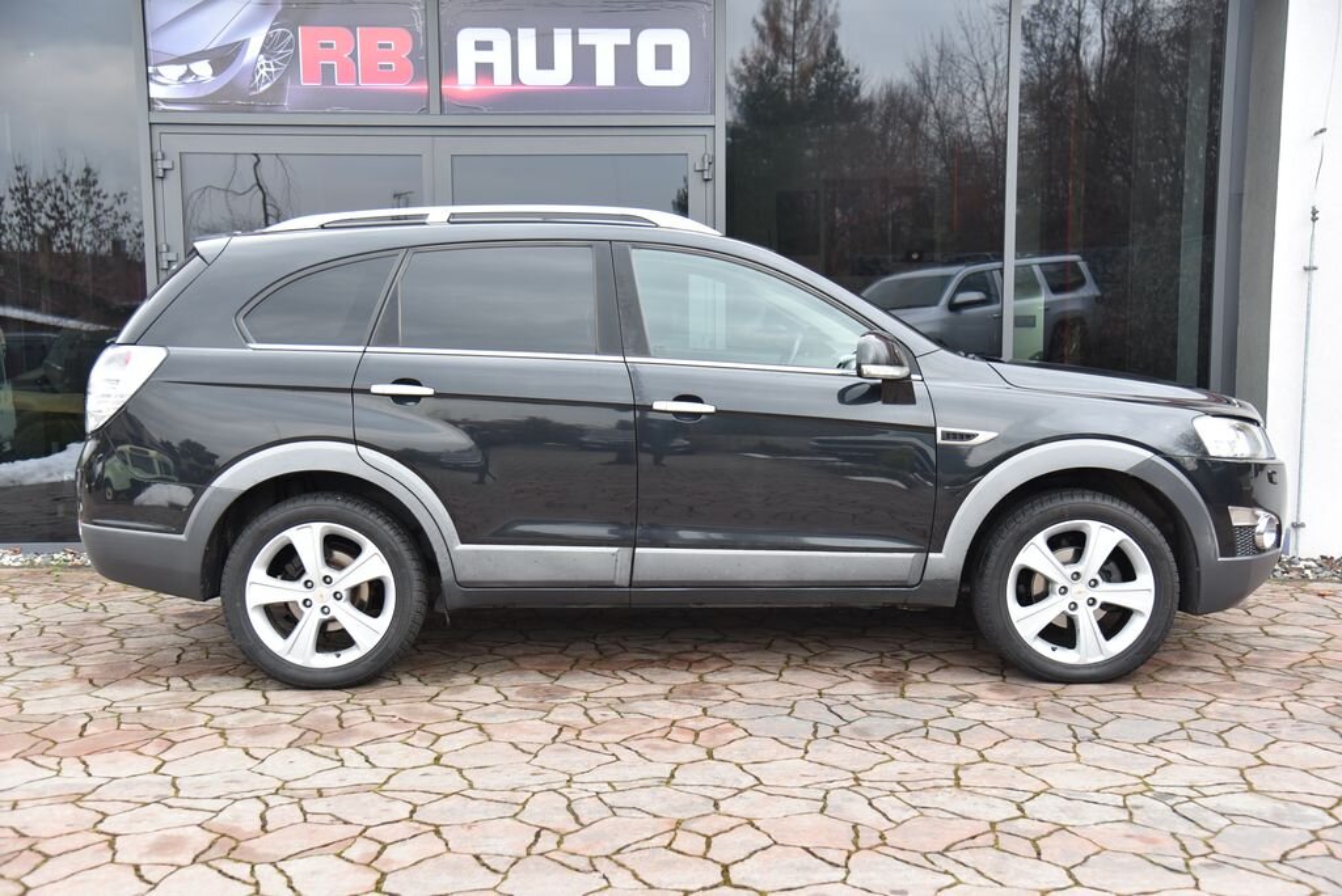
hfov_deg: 50.7
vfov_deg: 35.1
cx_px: 671
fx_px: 1417
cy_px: 448
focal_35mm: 38
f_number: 4
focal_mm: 38
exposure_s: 1/60
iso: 500
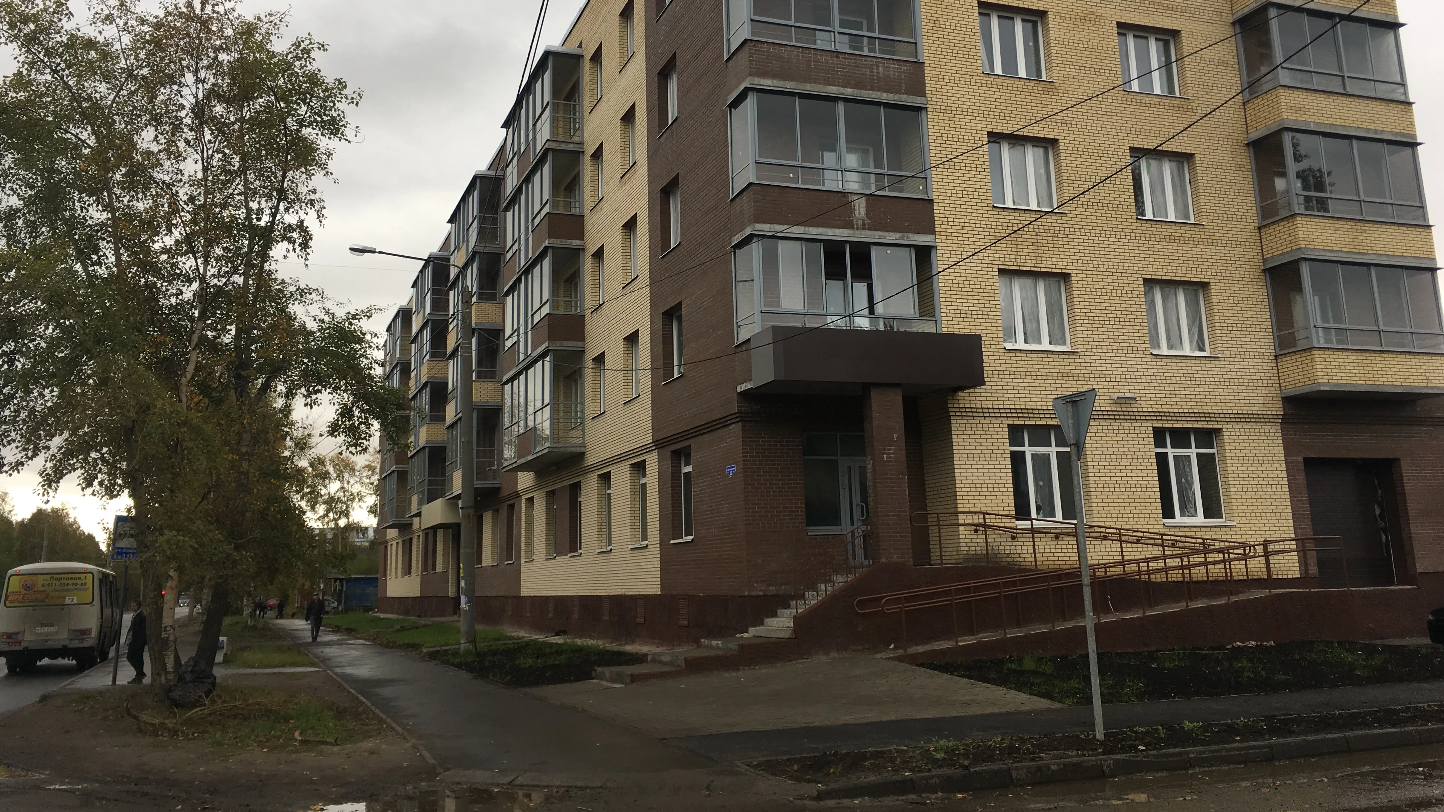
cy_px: 297
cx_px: 723
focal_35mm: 32
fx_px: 1225
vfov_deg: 36.4
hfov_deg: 61.0
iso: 25
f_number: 2.2
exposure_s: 1/330
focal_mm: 4.15
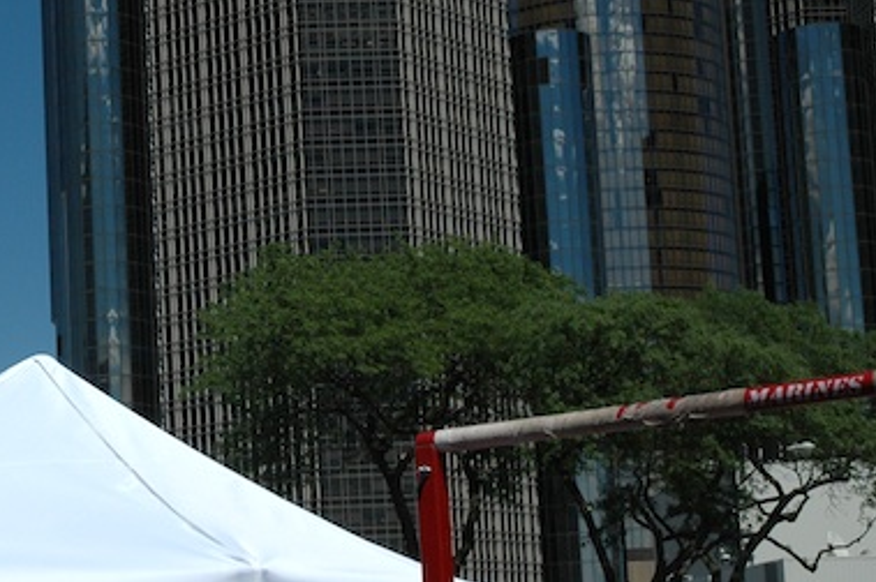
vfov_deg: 13.9
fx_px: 2384
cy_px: 351
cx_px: 120
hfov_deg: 20.5
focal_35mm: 98
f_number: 11
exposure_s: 1/500
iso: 200
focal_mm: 31
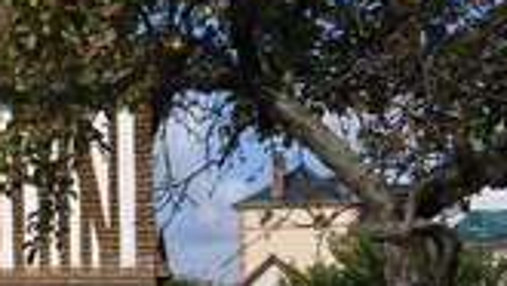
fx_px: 1506
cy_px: 240
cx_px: -126
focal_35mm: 112
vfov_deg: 10.8
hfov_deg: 18.0
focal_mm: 42
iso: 200
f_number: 13
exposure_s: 1/250
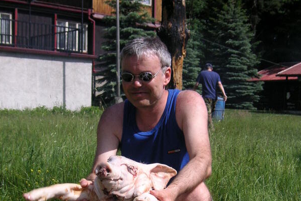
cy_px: 163
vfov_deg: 18.2
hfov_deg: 27.4
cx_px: 150
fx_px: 619
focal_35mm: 74
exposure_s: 1/180
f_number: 9.5
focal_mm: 8.9
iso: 50
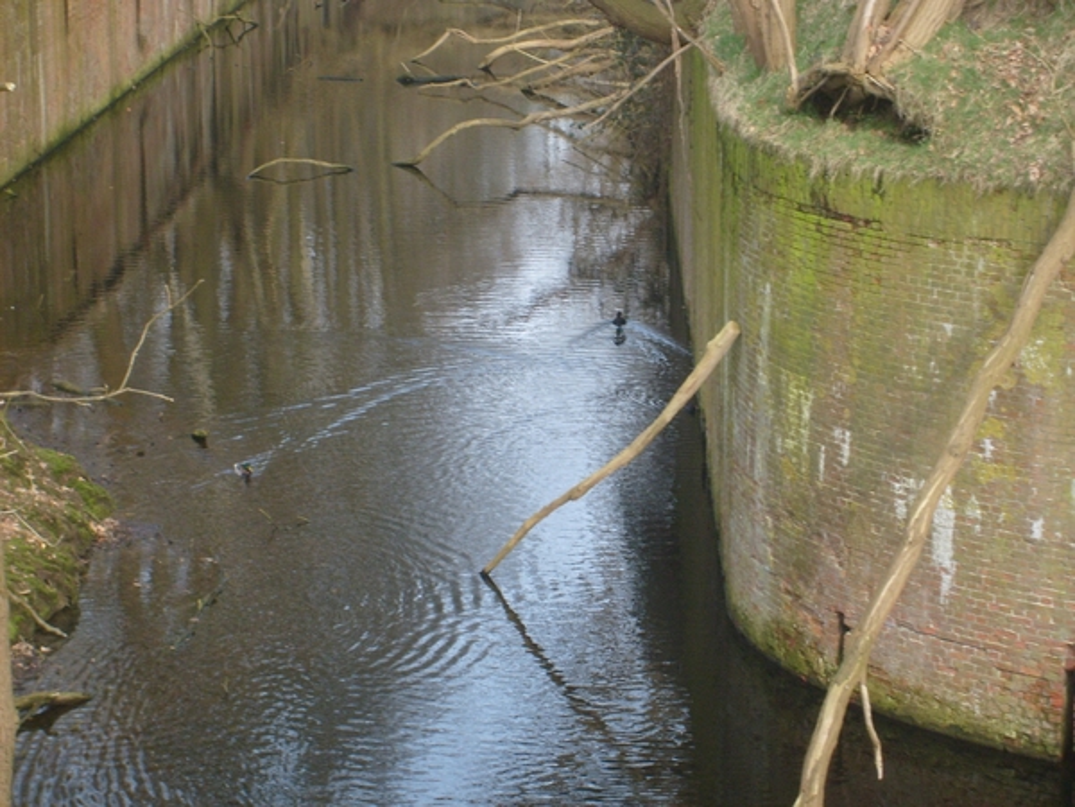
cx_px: 538
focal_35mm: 106
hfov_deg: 18.5
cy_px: 404
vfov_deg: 14.0
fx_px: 3292
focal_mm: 17.4
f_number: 4.9
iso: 80
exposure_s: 1/90
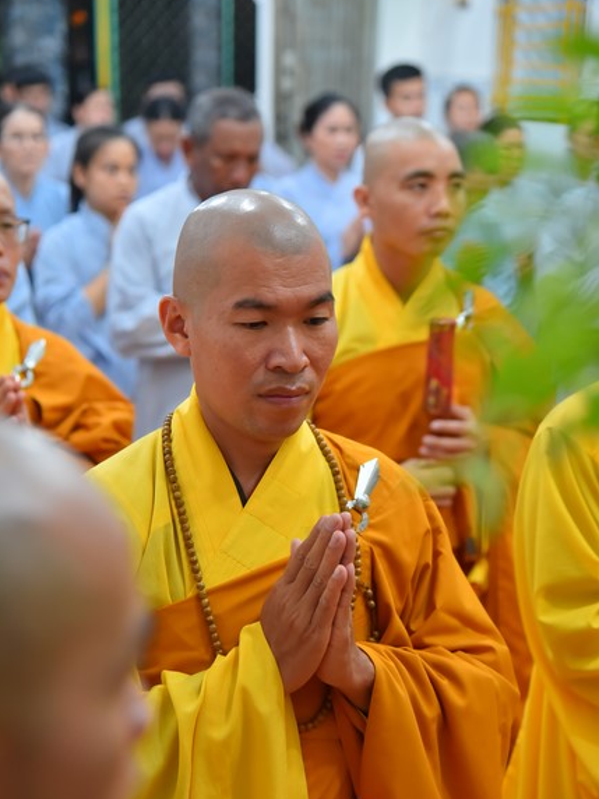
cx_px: 300
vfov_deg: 23.8
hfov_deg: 18.0
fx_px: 1892
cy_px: 411
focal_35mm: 82
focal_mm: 75
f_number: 4.5
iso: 1600
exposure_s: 1/160
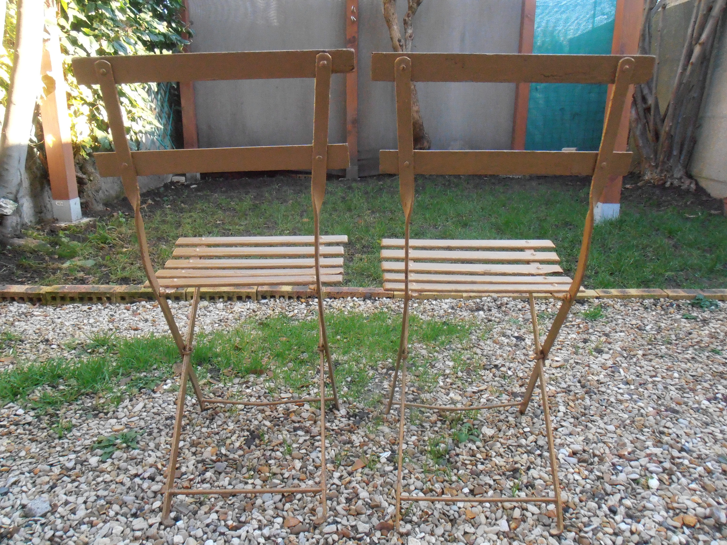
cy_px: 272
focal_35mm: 30
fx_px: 630
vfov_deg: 46.8
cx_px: 364
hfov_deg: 60.0
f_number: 3.5
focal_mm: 5.25
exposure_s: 1/250
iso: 500
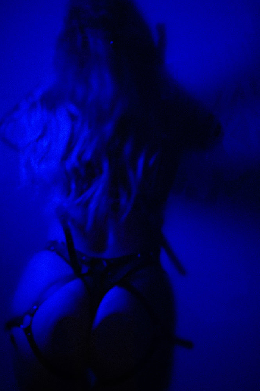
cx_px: 130
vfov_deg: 39.6
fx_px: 543
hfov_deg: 26.9
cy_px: 196
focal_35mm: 50
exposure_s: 1/100
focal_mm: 50
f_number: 2.5
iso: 1000
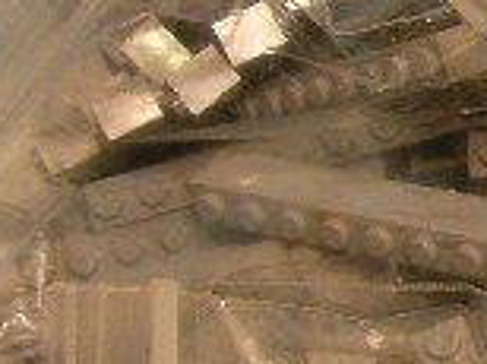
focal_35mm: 158
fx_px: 2219
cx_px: 946
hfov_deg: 11.4
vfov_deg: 9.4
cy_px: 247
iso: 200
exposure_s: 1/6.6
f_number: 3.5
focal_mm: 6.3
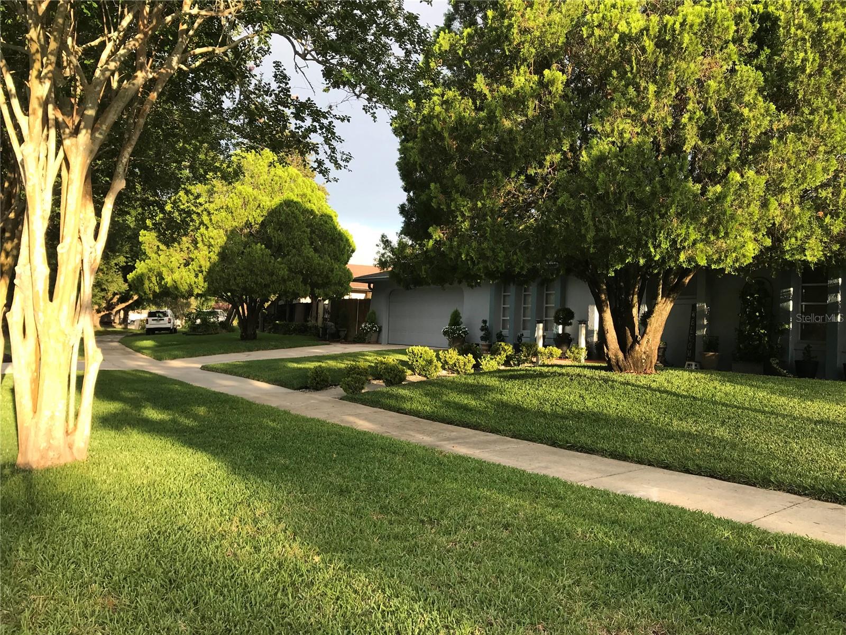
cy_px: 318
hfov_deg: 63.4
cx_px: 423
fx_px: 684
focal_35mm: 28
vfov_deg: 49.7
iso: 20
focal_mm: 3.99
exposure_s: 1/427
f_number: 1.8
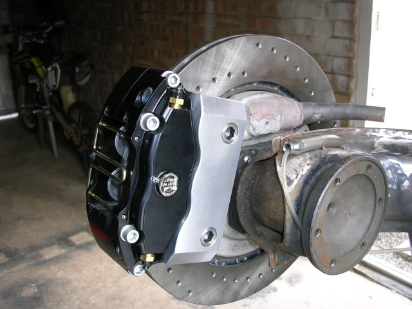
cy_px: 154
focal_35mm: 38
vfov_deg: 37.7
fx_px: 452
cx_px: 206
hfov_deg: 49.0
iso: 50
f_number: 2.8
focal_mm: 5.8
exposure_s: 1/30
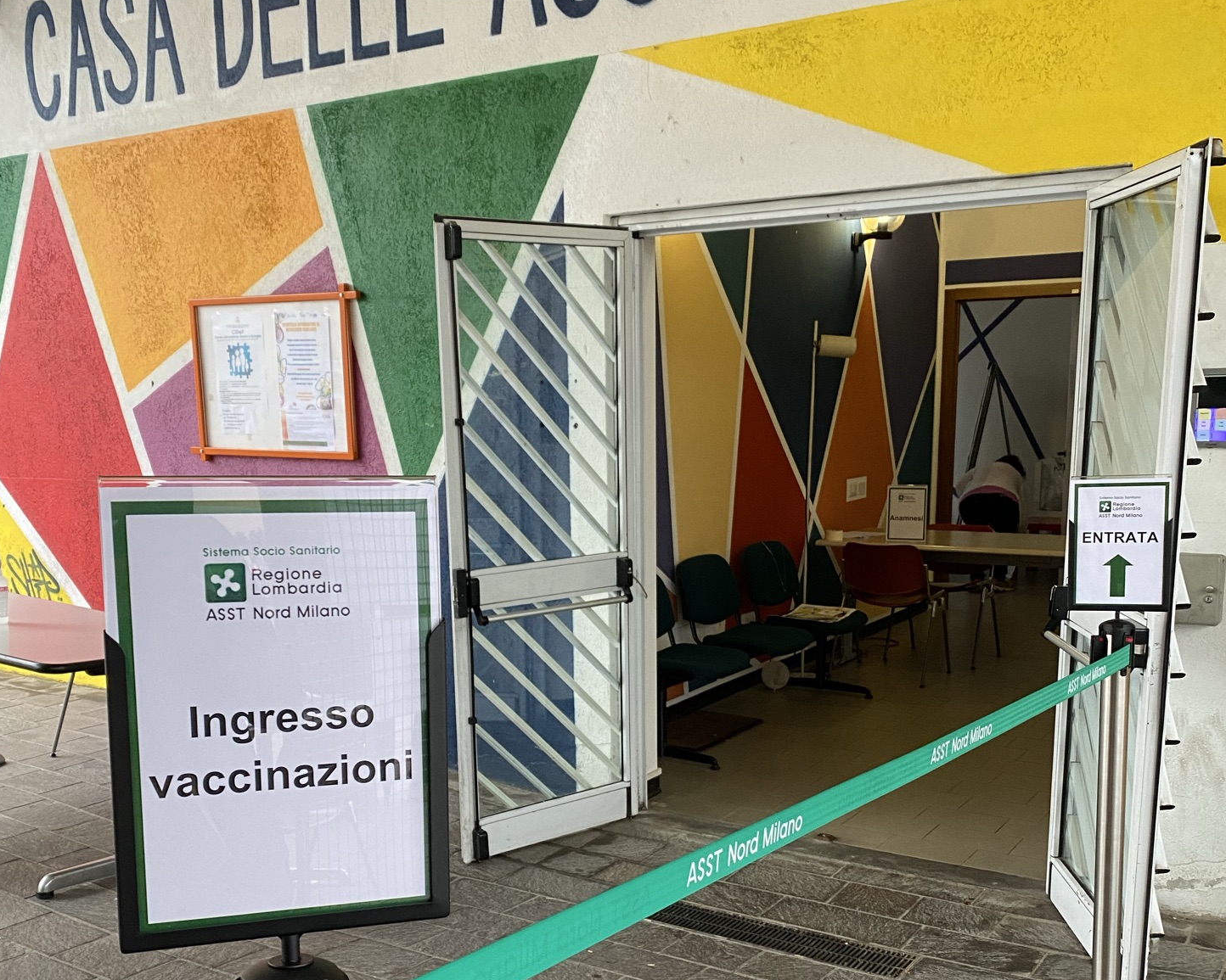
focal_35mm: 36
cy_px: 674
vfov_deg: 40.5
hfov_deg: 50.3
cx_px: 594
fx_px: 1306
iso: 125
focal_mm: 4.25
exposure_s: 1/63
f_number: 1.8
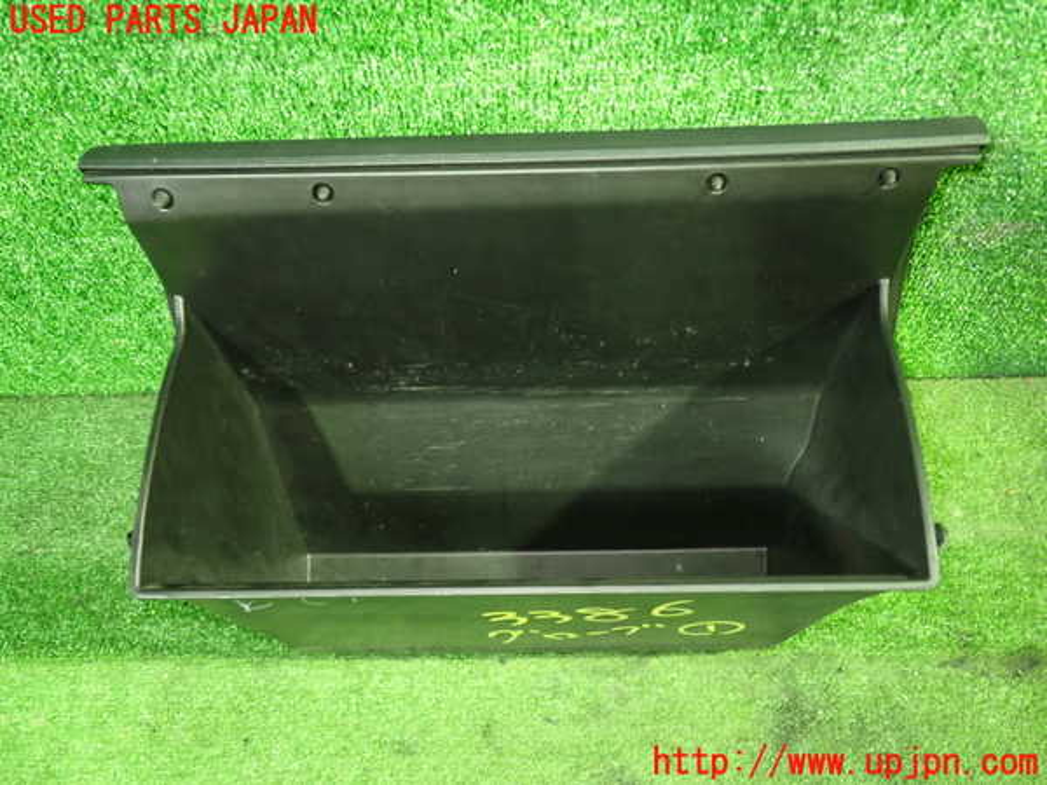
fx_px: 907
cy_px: 392
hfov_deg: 60.0
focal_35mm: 30
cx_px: 524
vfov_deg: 46.8
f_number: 2.3
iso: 800
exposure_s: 1/13
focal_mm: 5.4
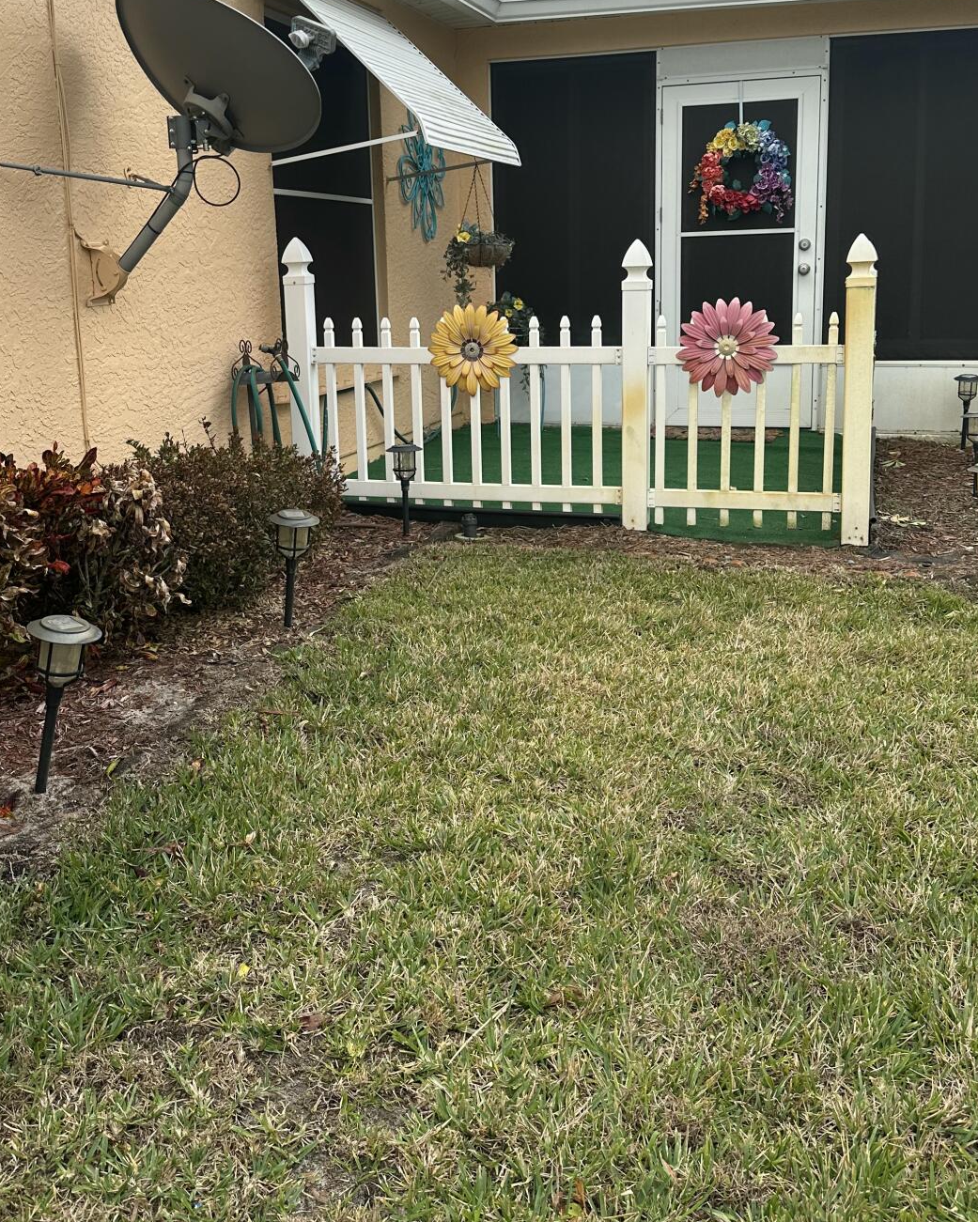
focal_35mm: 36
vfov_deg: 49.9
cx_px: 474
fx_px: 1302
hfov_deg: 41.2
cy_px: 478
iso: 80
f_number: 1.78
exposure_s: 1/1562
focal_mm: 6.86
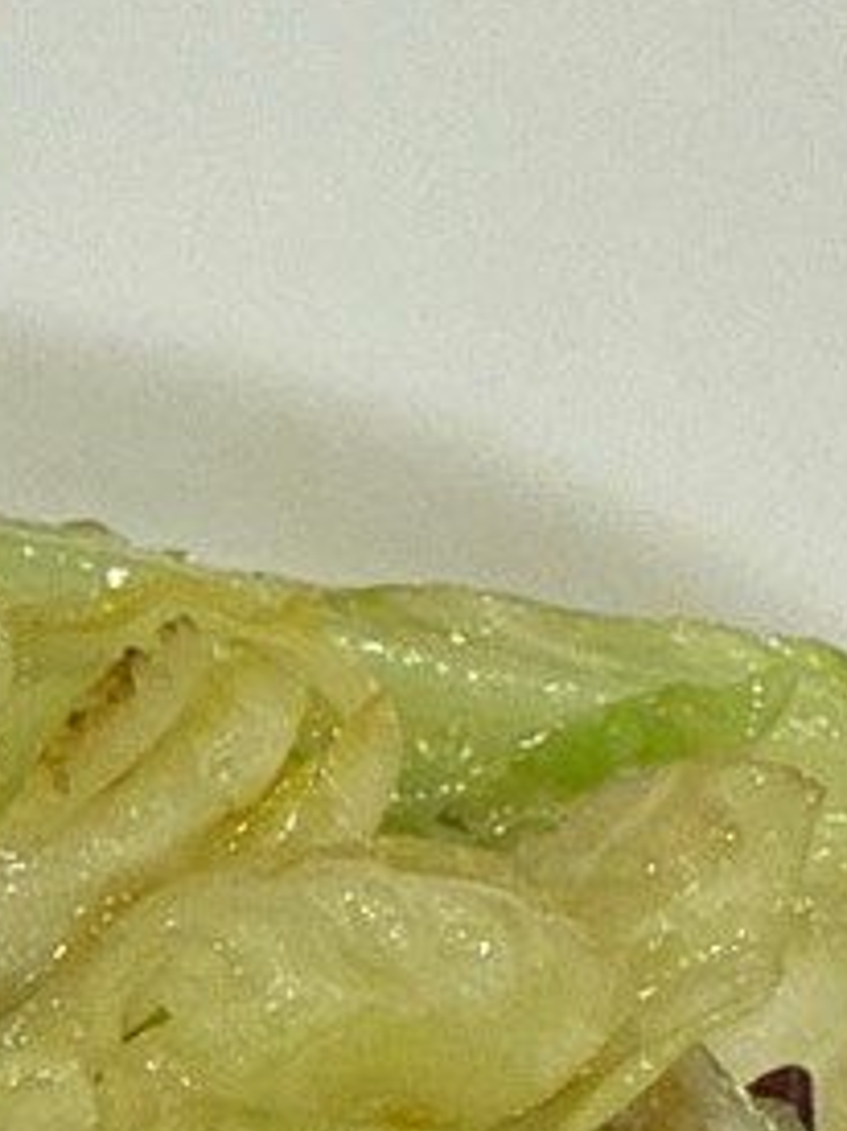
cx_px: -177
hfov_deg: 13.2
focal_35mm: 109
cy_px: 1917
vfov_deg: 15.9
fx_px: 3559
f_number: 2.2
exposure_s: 1/100
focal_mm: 2.22
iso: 80
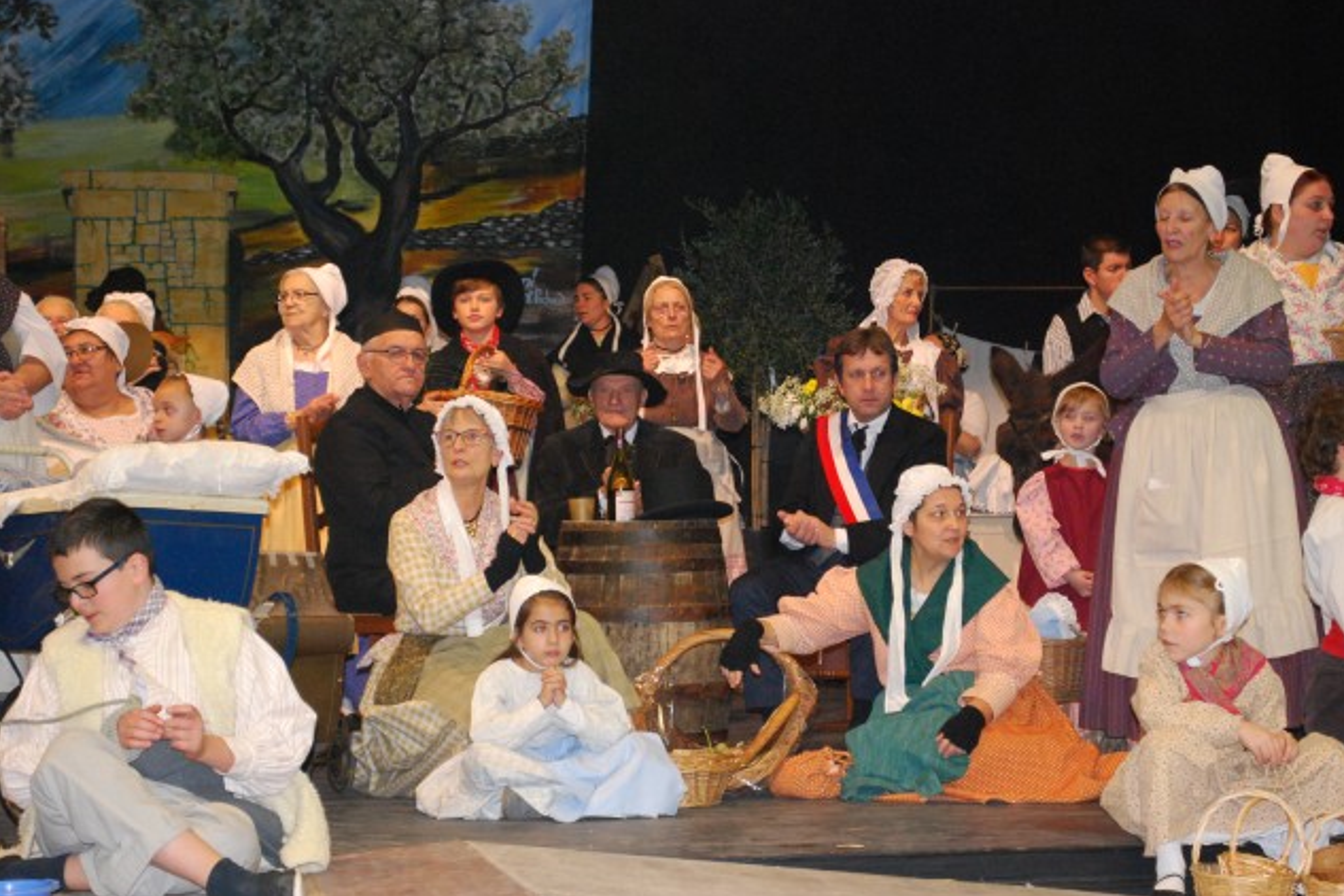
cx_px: 677
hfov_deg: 26.7
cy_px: 447
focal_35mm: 76
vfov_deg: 17.9
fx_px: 2837
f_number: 5.6
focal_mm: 50
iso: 1400
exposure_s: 1/60
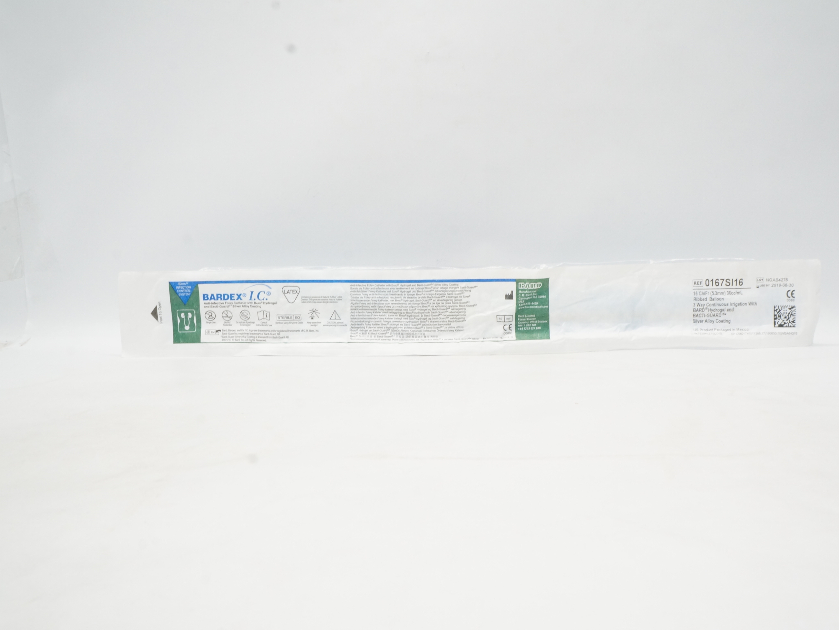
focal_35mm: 31
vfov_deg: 45.4
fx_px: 751
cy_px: 333
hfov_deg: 58.1
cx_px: 475
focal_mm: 18
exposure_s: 1/13
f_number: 14
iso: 800
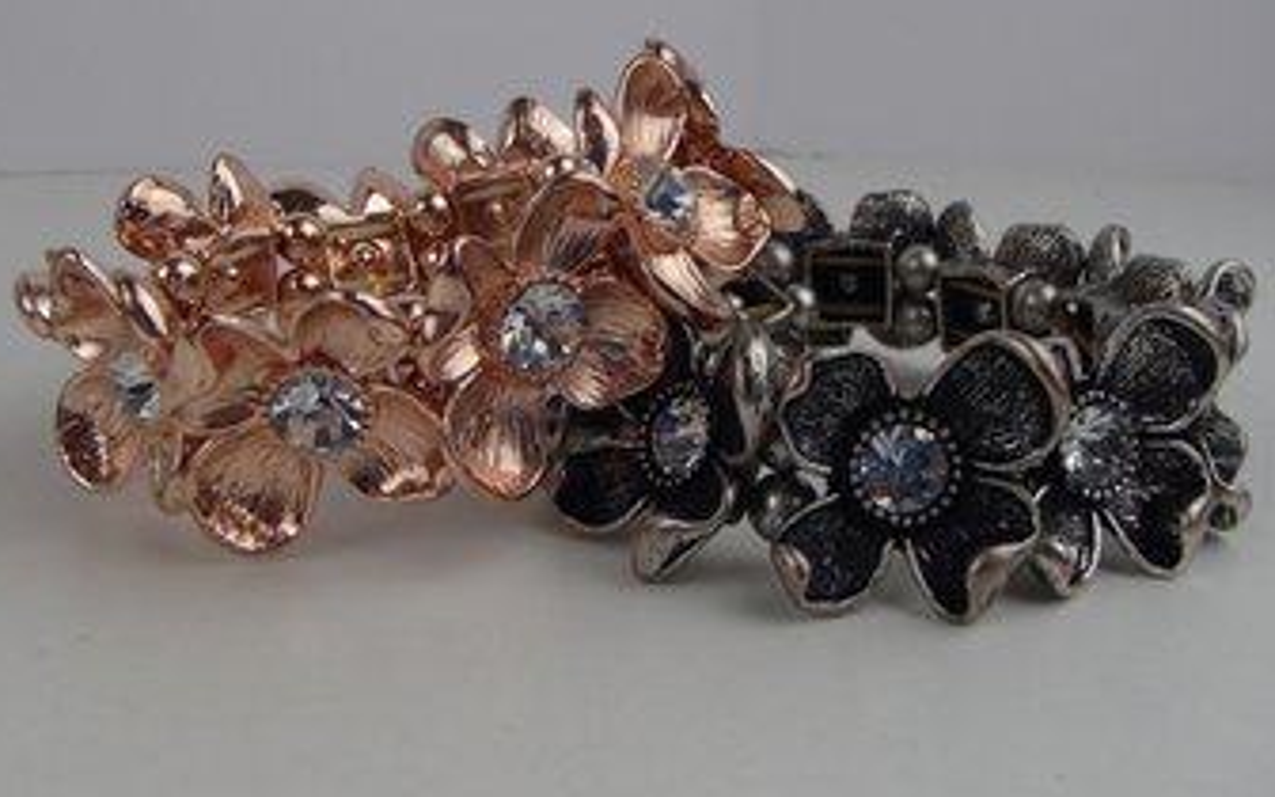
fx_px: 1390
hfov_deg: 49.3
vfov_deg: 32.0
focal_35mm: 40
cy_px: 381
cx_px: 628
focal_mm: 6.64
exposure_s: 1/160
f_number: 4.7
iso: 160
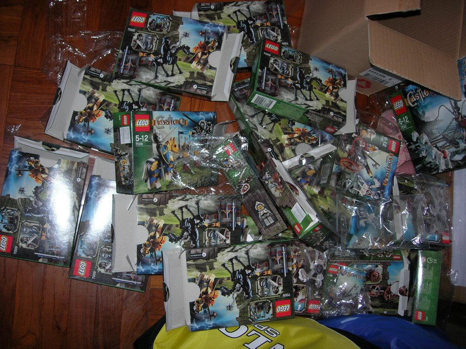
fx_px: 512
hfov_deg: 49.0
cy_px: 174
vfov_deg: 37.7
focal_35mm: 38
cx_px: 233
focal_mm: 7.8
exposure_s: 1/60.1
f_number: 2.8
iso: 64
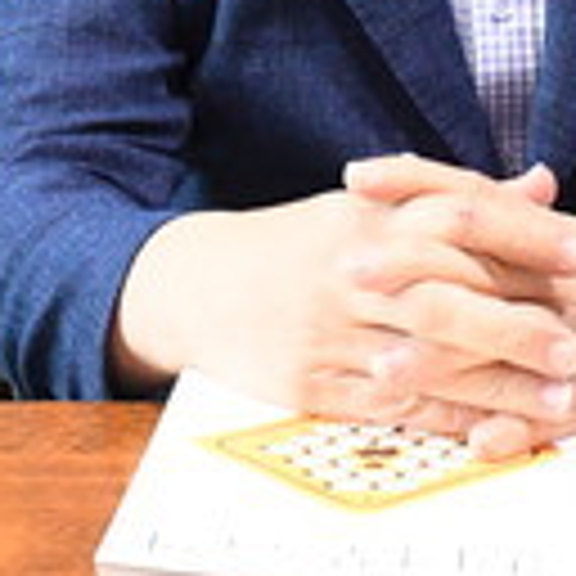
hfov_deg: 12.2
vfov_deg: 11.6
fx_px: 2692
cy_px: -320
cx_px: 364
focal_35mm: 143
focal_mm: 24
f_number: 5.6
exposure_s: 1/100
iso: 8000
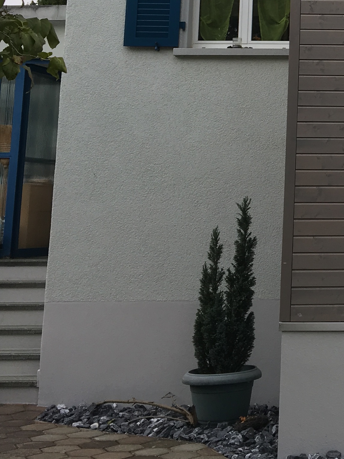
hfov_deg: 17.8
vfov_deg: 24.5
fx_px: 1020
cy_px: 30
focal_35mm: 77
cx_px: 456
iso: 25
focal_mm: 4.15
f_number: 2.2
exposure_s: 1/283
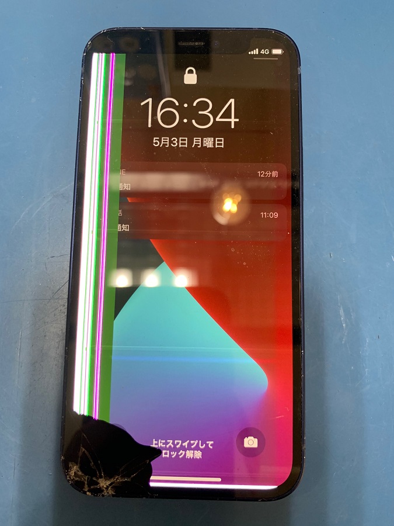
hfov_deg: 53.1
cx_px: 197
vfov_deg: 67.3
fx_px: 395
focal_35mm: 26
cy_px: 263
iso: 125
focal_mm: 4.25
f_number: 1.8
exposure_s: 1/50
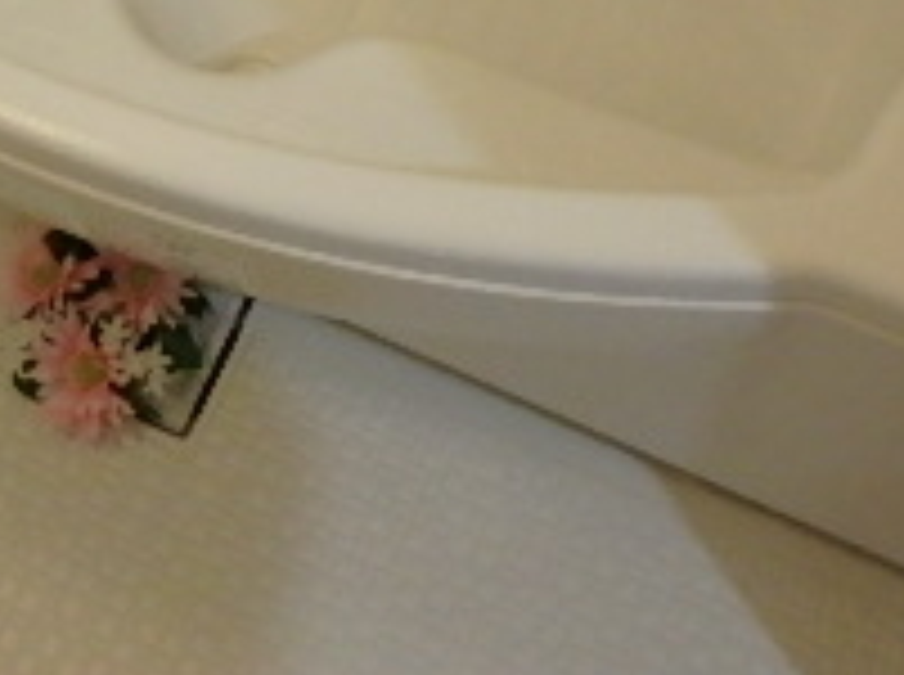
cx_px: 234
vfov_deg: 19.7
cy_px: -256
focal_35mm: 67
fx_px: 1747
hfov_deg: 28.6
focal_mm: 3.7
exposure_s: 1/30
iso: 640
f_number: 3.5
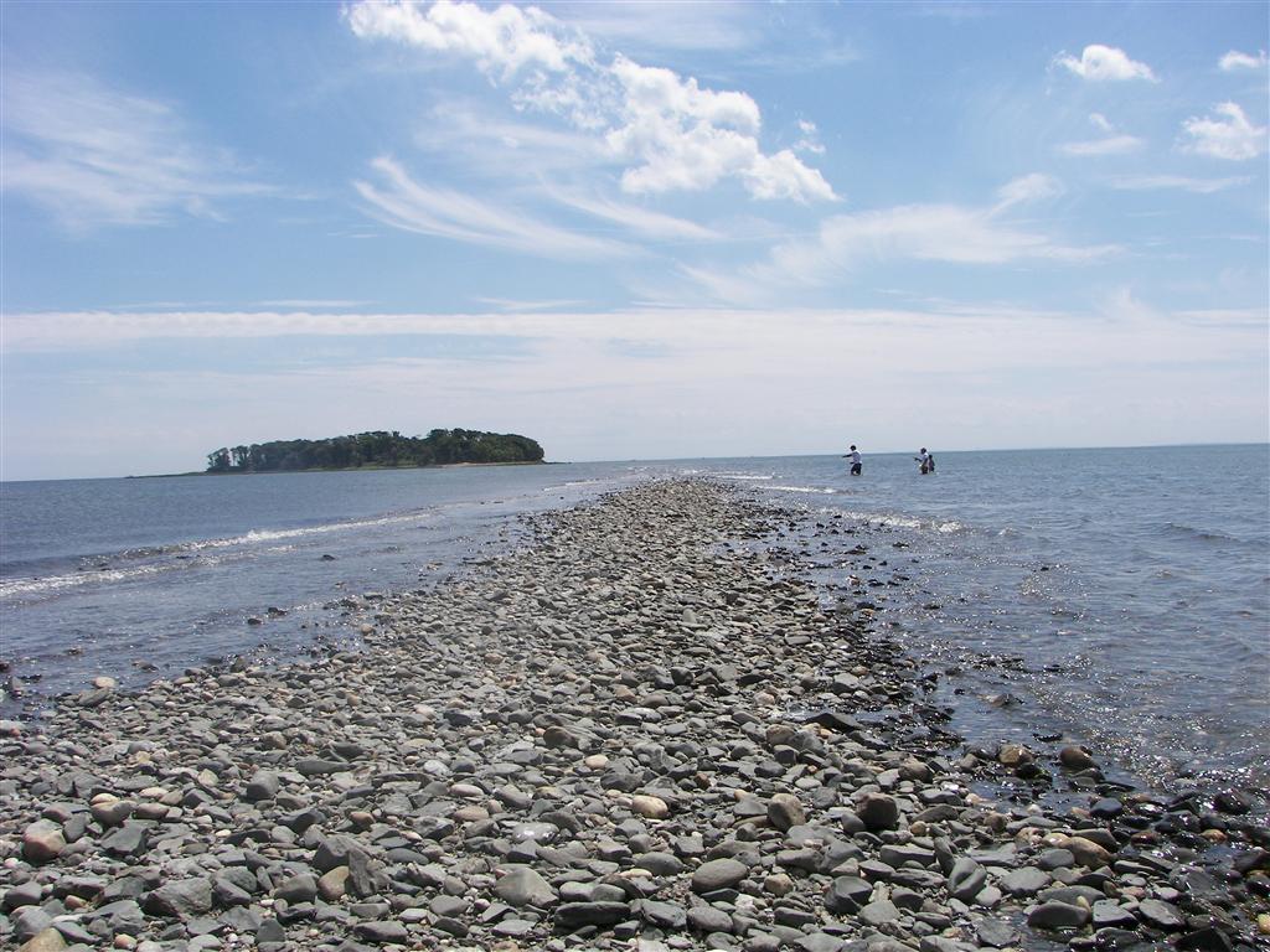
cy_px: 476
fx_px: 1321
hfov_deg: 51.4
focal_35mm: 36
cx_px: 635
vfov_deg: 39.7
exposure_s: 1/640
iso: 64
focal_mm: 6
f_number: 5.6
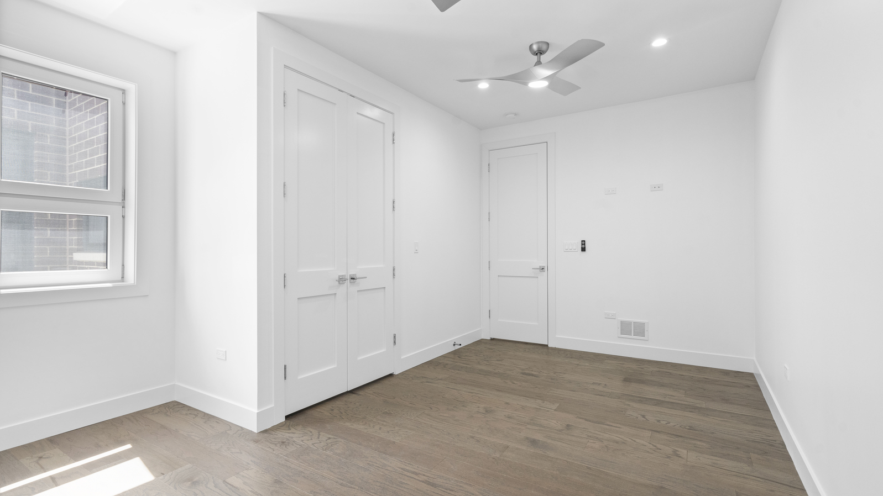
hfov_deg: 95.9
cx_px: 443
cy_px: 263
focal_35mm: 17
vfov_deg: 63.9
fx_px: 398
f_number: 8
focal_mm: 16
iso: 1000
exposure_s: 1/25
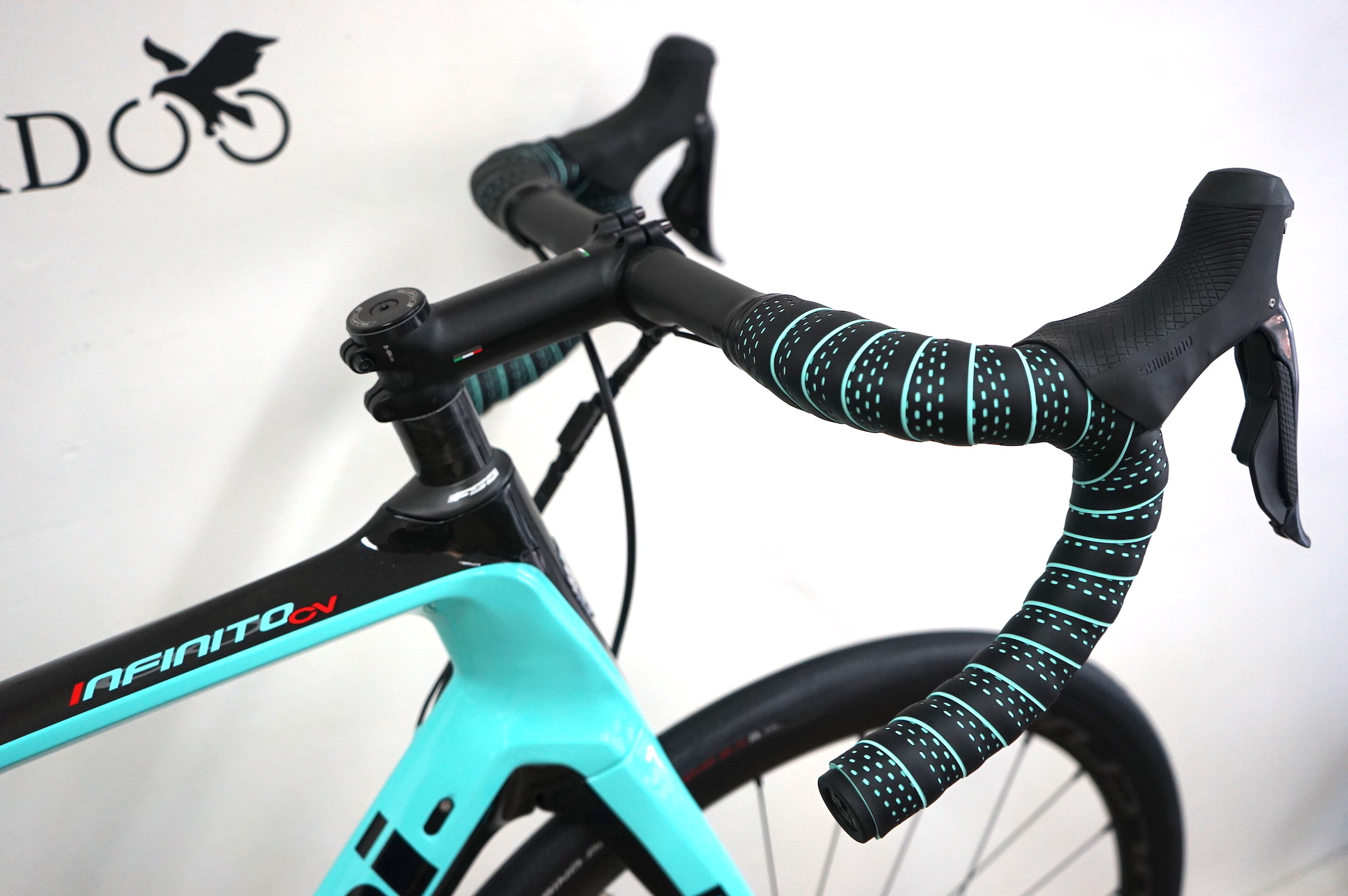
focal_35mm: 34
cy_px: 448
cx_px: 674
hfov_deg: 55.8
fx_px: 1272
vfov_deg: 38.8
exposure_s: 1/160
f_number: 4
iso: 1000
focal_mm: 34
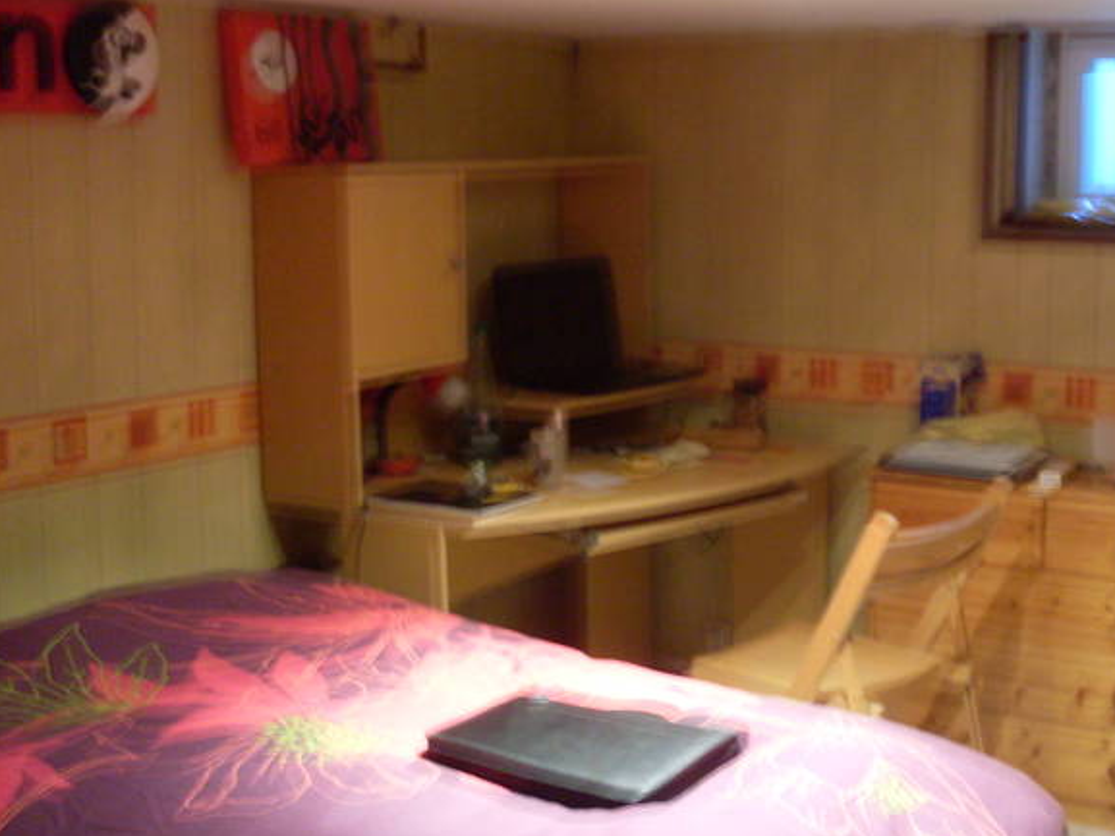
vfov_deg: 28.0
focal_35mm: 52
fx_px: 1675
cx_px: 756
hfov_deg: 36.4
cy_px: 413
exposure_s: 1/4
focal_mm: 6.3
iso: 200
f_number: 2.8
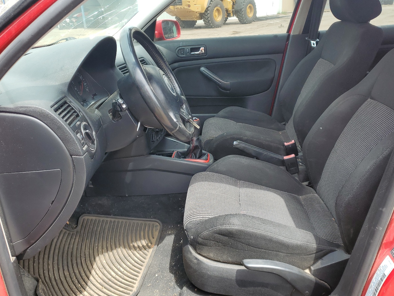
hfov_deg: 59.9
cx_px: 211
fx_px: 341
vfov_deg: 46.8
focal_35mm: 30
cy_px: 149
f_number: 1.5
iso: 50
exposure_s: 1/625
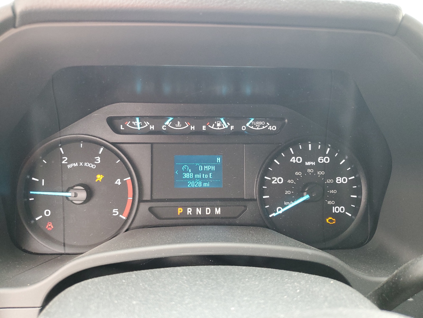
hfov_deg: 67.3
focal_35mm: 26
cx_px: 212
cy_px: 159
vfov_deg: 53.1
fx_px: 318
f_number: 1.5
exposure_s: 1/60.2
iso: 149
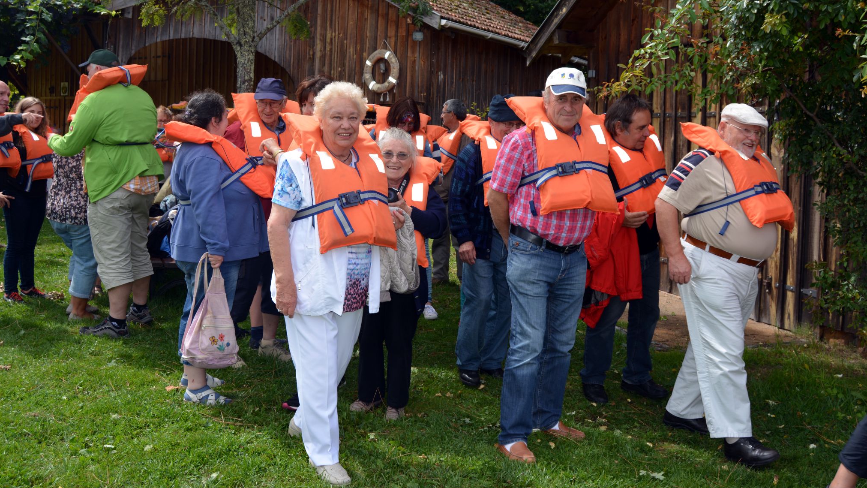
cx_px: 435
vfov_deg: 33.6
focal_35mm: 35
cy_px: 197
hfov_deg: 56.6
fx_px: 805
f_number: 6.3
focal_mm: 22
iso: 100
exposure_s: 1/200
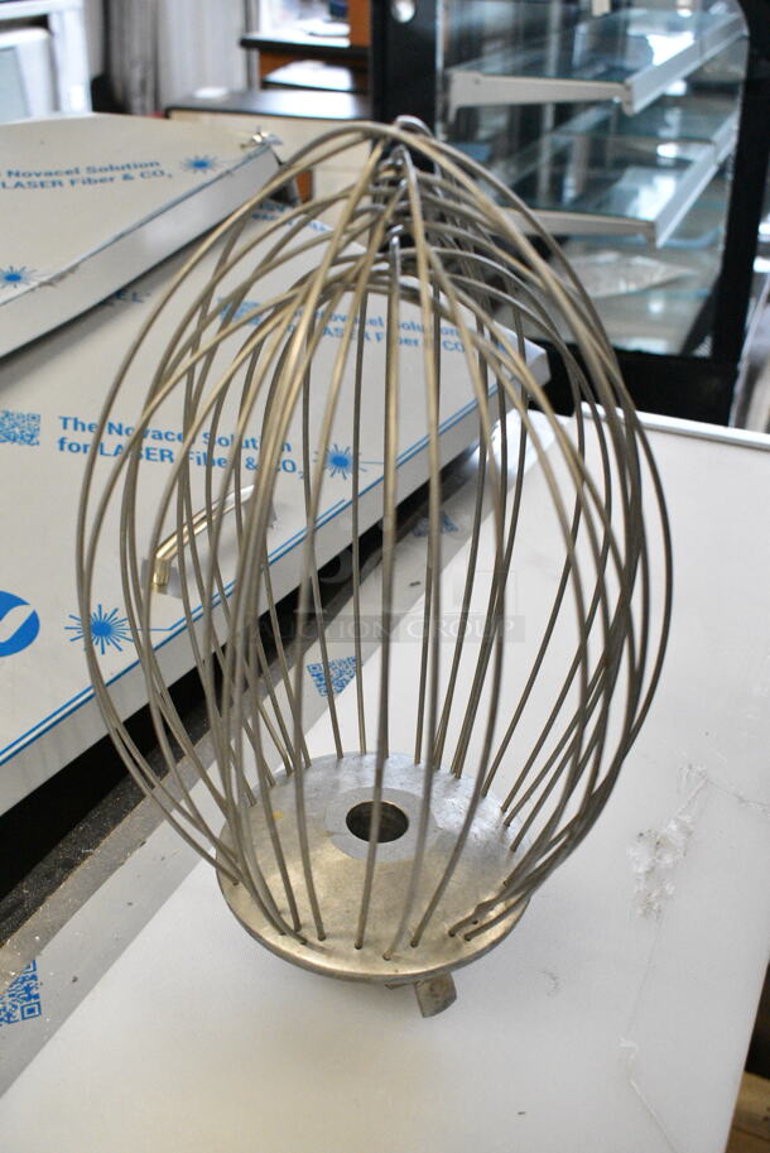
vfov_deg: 51.3
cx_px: 385
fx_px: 1201
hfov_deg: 35.5
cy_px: 576
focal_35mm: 38
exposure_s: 1/250
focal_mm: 25
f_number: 6.3
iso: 6400
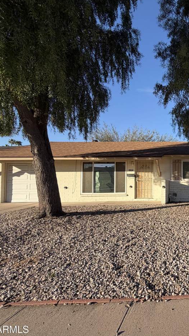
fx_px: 187
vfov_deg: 83.8
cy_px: 172
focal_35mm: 21
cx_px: 202
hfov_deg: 43.3
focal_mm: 2.22
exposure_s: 1/770
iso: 40
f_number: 2.2
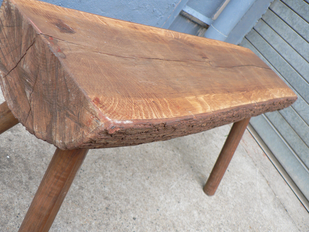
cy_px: 116
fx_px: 321
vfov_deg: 39.7
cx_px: 154
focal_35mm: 36
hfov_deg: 51.4
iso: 80
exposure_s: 1/40
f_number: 2.8
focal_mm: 6
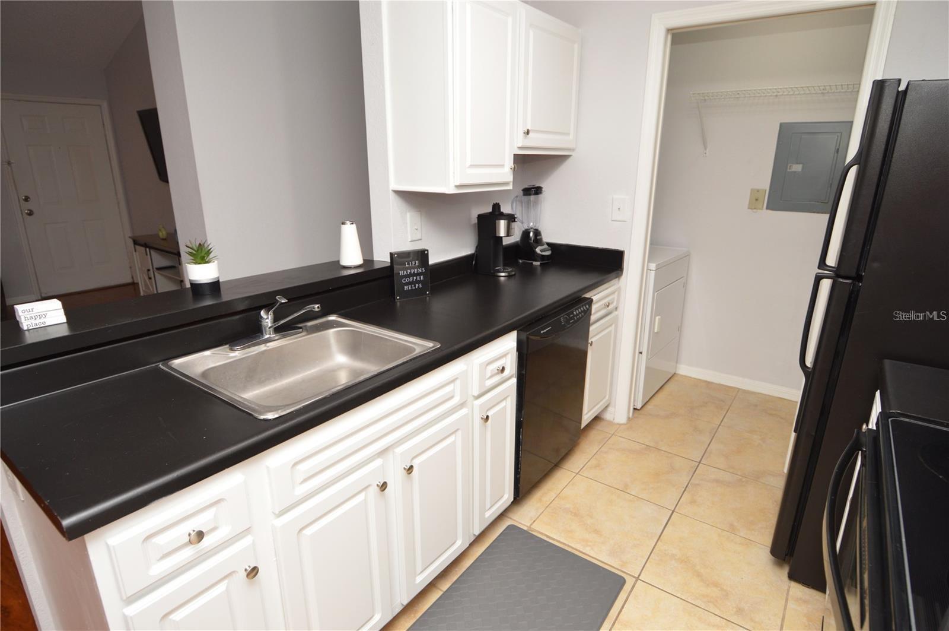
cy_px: 316
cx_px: 474
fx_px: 474
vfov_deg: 67.3
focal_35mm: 18
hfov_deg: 90.1
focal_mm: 12
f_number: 4
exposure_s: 1/60
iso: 400
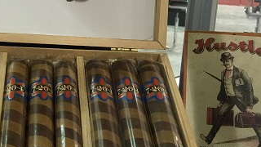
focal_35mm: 68
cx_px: 41
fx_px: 471
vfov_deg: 17.6
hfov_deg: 30.0
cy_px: 35
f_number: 2.2
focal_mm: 4.15
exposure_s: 1/15
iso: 125
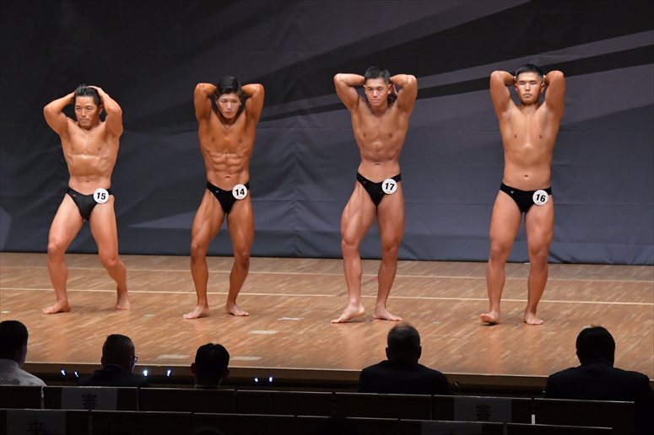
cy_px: 218
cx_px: 327
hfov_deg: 11.0
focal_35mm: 187
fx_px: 3396
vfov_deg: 7.3
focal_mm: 125
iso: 6400
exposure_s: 1/400
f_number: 5.6
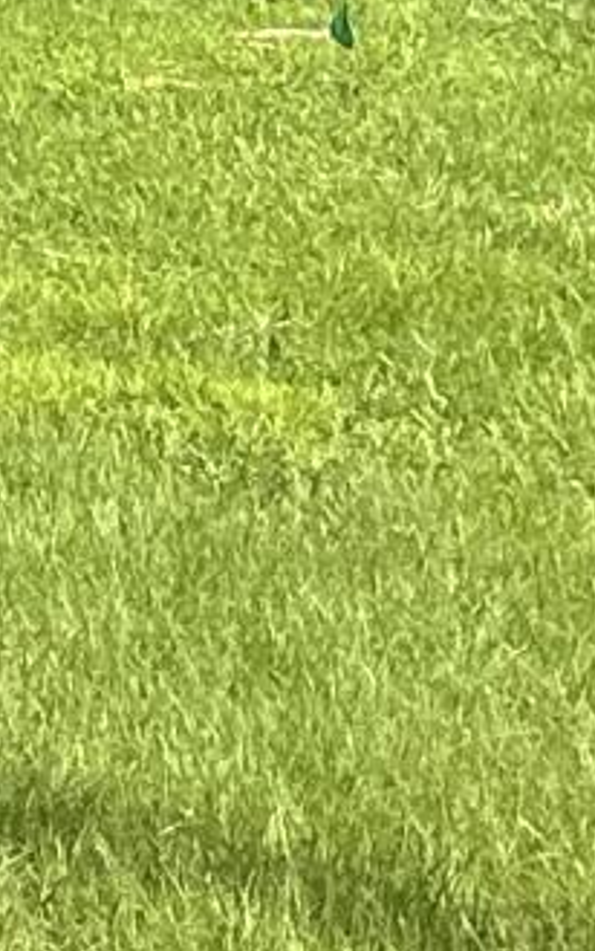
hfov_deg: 4.5
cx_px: -2813
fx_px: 6011
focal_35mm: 232
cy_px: -543
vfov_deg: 8.8
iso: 80
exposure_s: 1/2410
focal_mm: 6.86
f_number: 1.78
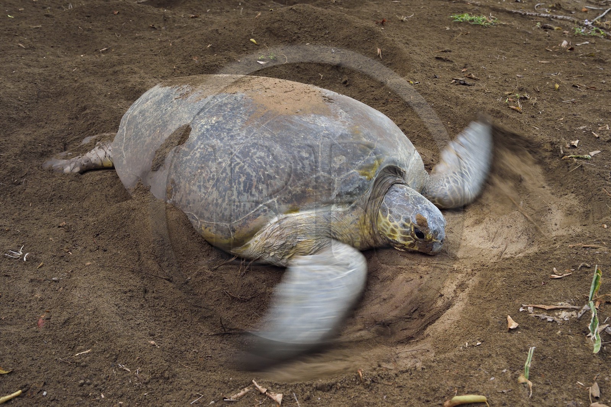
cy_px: 204
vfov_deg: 35.0
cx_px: 306
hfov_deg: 50.7
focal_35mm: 38
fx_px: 645
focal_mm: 38
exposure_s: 1/60
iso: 1600
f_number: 7.1
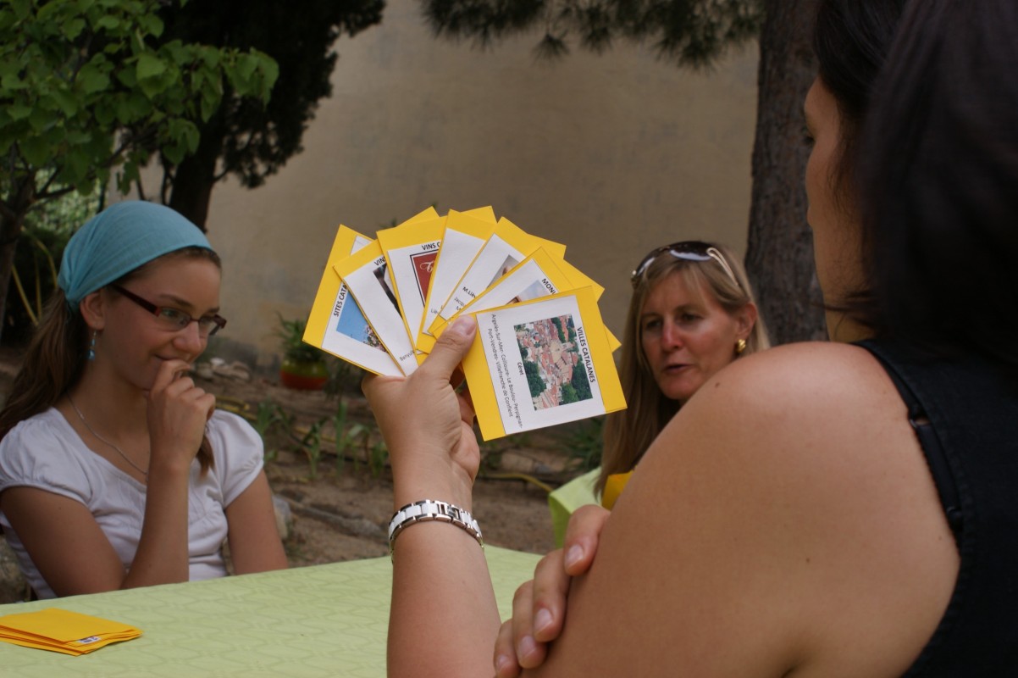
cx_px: 509
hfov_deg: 33.4
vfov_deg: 22.6
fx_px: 1696
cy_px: 339
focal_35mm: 60
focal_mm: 40
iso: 100
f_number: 9
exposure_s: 1/100
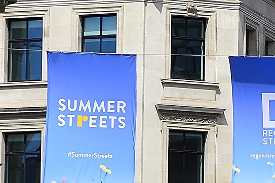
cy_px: 79
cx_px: 519
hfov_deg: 3.6
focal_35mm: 562
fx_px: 4294
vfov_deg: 2.4
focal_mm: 85
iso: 100
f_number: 11
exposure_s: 1/125
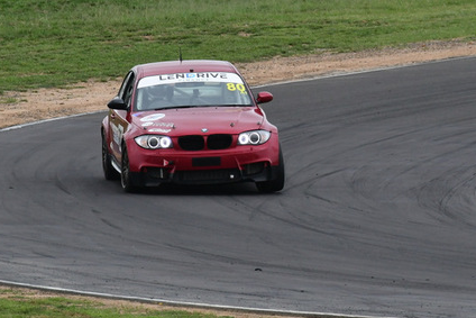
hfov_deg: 1.5
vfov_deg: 1.0
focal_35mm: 1415
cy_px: 48
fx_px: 18715
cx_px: 237
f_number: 11
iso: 640
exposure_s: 1/640
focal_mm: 500
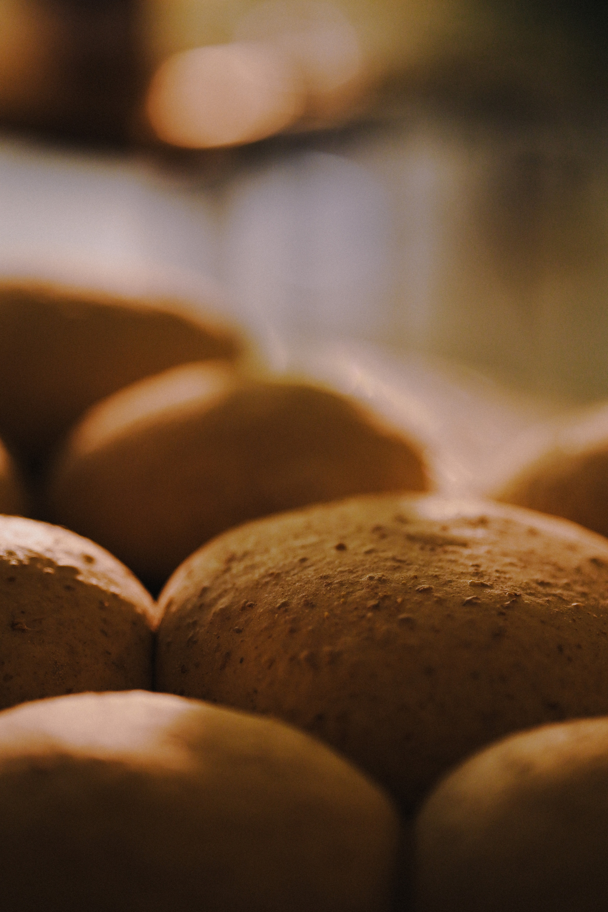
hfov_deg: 16.1
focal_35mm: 85
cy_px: 456
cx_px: 304
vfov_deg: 23.9
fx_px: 2153
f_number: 1.6
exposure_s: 1/250
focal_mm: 85
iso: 640
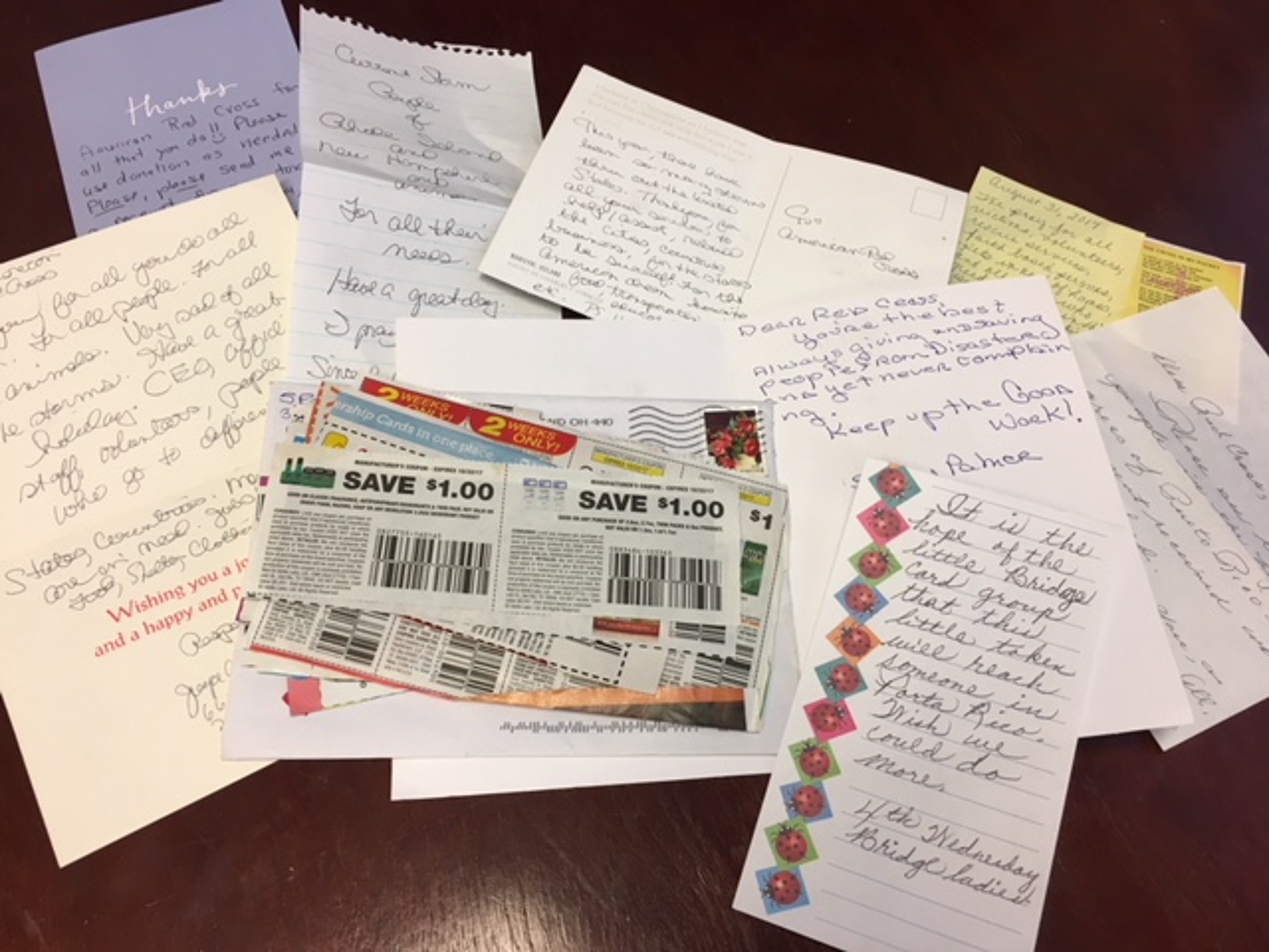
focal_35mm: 29
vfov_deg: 48.2
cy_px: 476
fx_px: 1063
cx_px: 634
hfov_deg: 61.7
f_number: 2.2
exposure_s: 1/30
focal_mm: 4.15
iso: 50
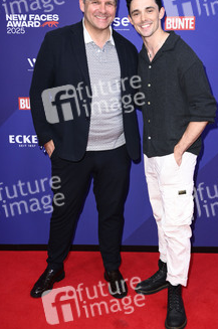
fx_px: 446
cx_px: 123
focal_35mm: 49
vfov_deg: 40.4
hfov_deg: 27.4
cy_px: 150
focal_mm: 40
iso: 800
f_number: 5.6
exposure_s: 1/250
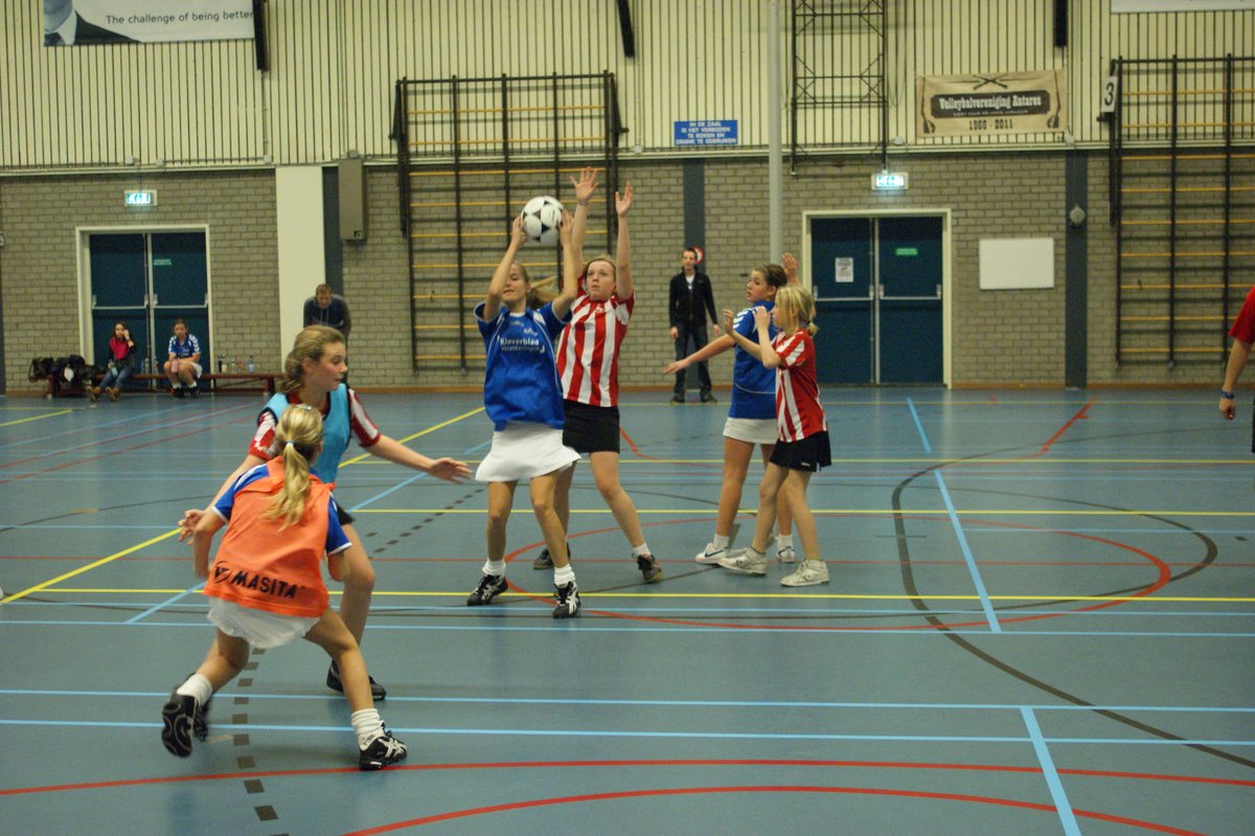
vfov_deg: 25.7
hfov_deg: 37.9
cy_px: 418
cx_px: 628
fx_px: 1829
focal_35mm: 52
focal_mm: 35
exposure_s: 1/125
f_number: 2.8
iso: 1600
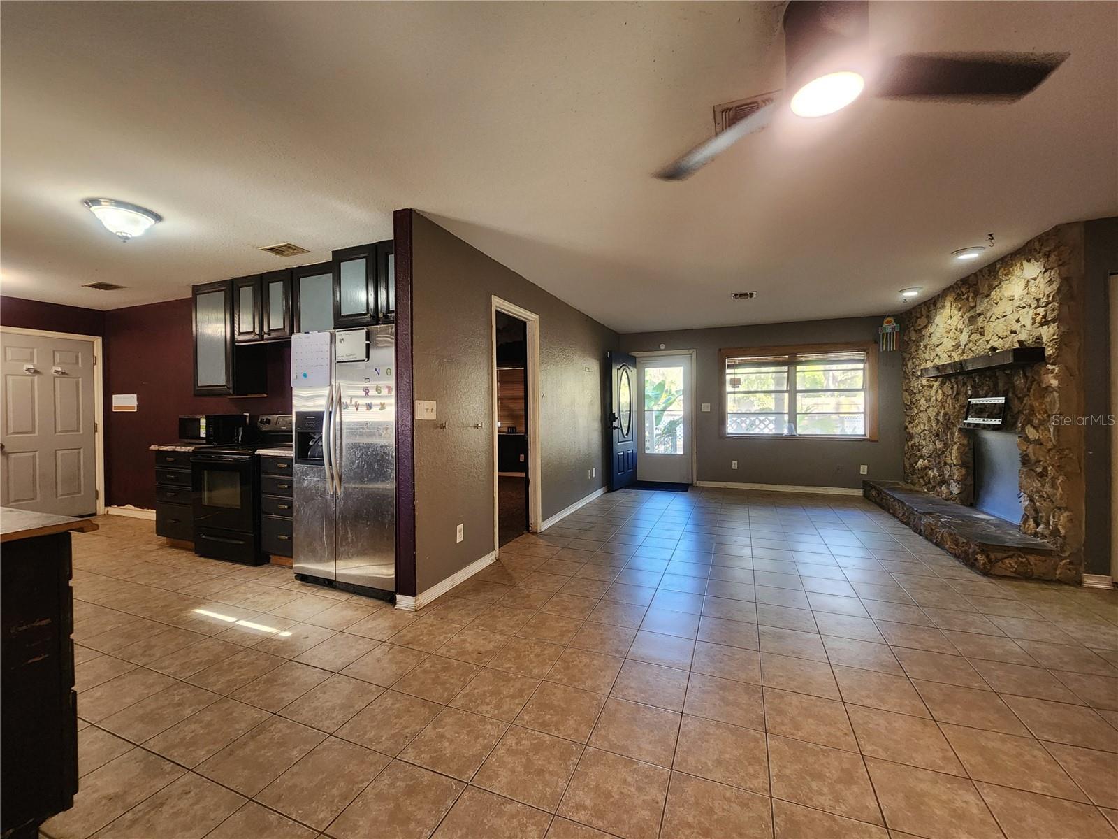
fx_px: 420
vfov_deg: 89.9
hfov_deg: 106.2
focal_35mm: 13
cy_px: 420
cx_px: 559
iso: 320
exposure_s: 1/60
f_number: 2.2
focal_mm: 2.2
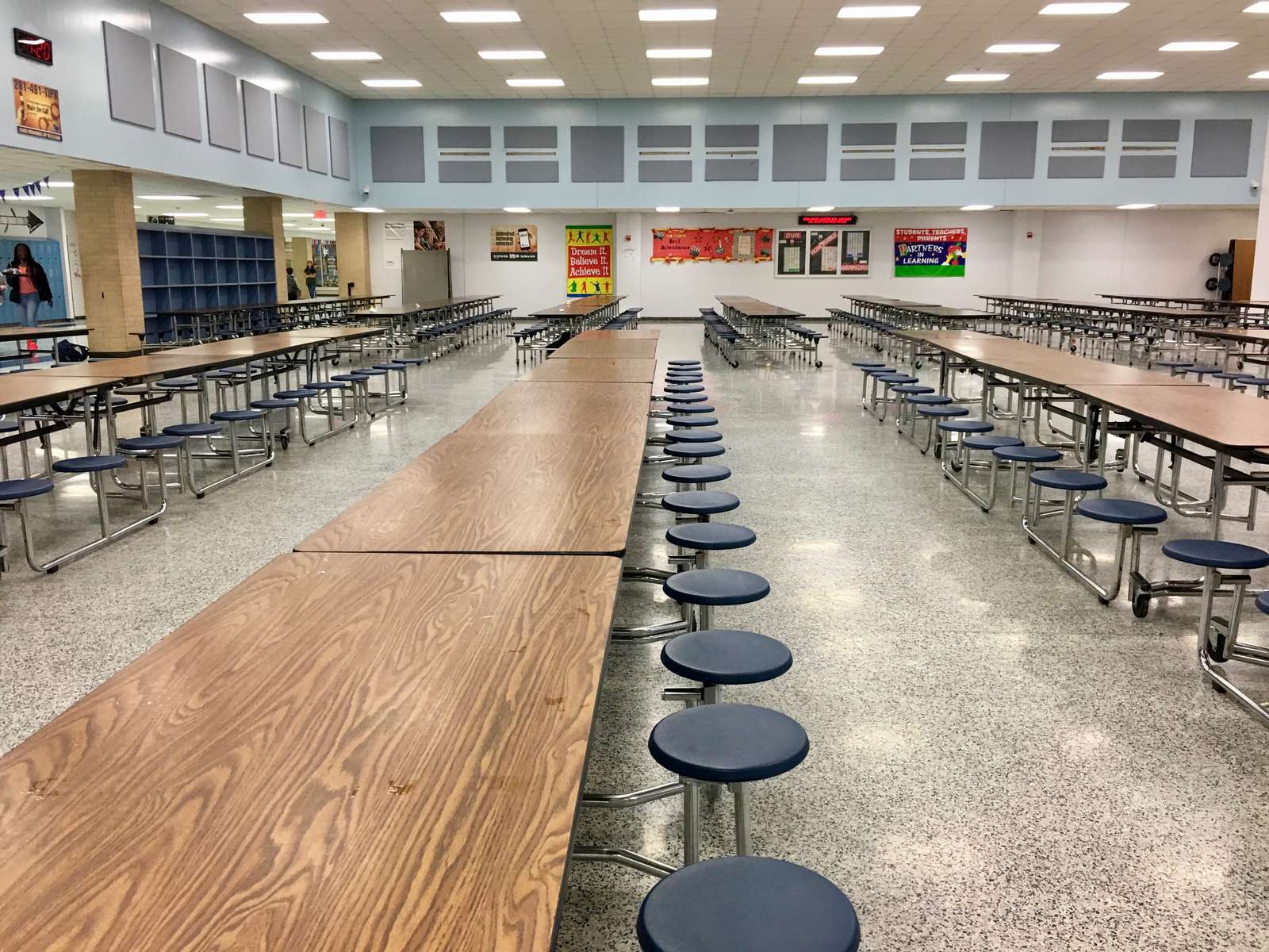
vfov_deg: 48.2
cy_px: 476
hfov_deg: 61.7
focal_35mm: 29
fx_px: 1063
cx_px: 634
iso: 40
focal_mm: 4.15
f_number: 2.2
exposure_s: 1/15
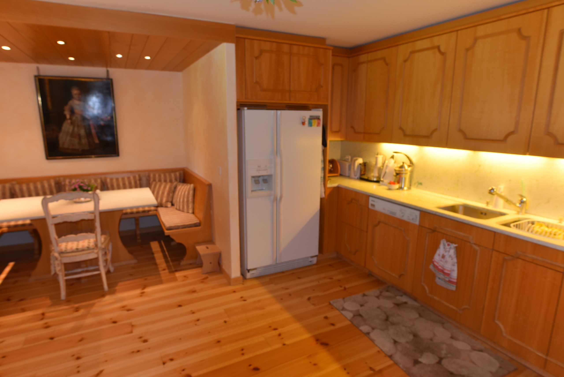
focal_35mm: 20
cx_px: 282
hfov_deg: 84.0
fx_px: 313
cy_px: 188
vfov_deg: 62.0
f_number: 4.5
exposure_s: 1/80
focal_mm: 20
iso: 800
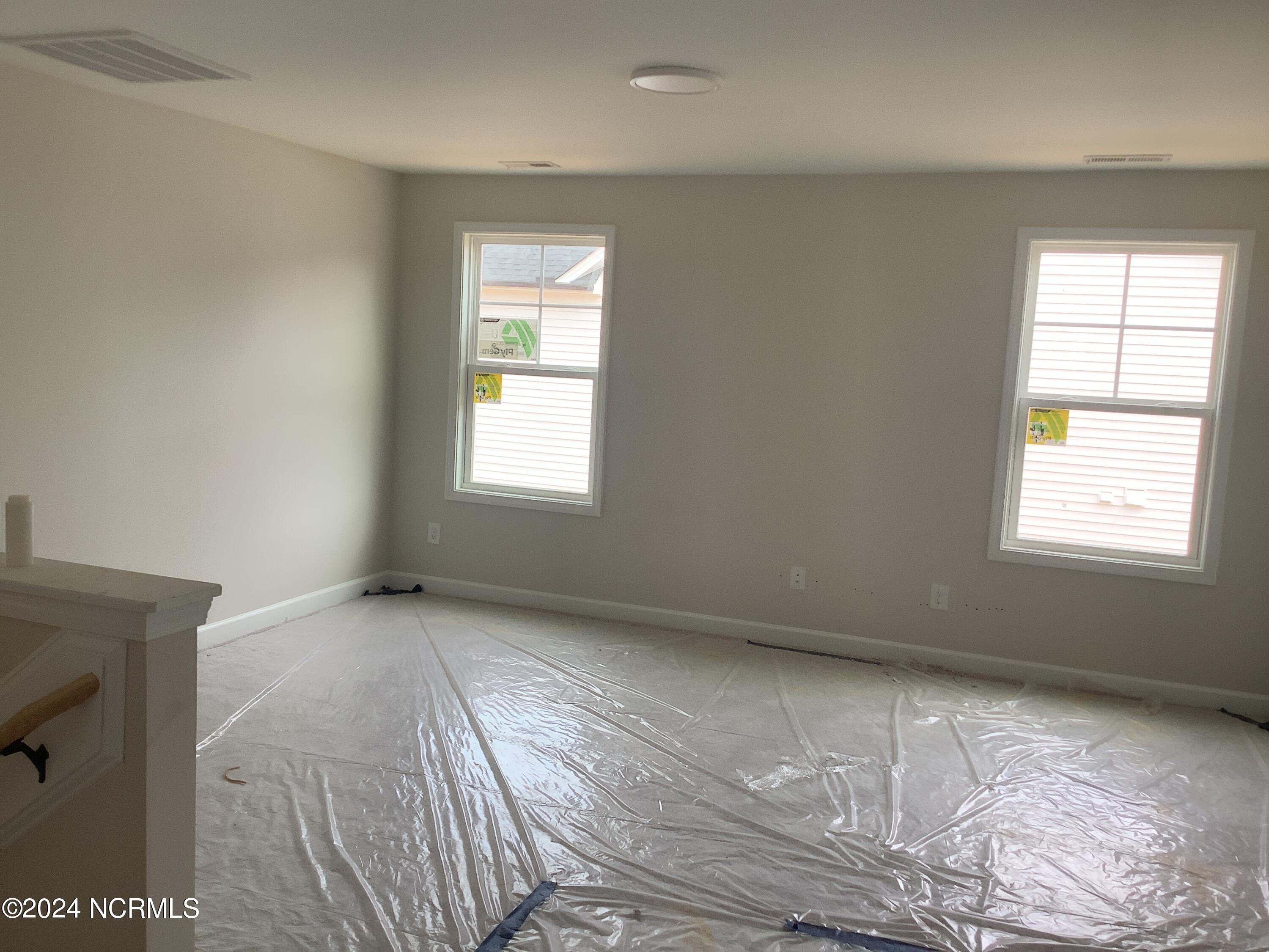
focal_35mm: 31
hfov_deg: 58.4
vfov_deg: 45.4
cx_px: 634
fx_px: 1136
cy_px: 476
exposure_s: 1/100
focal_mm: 3.3
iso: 50
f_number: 2.4
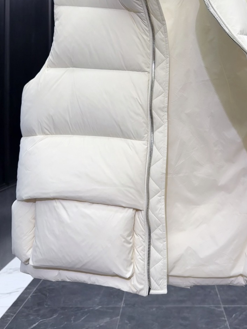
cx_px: 167
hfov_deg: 38.2
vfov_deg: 49.5
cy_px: 119
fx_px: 352
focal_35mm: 37
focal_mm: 6.76
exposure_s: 1/232
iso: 100
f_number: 1.78
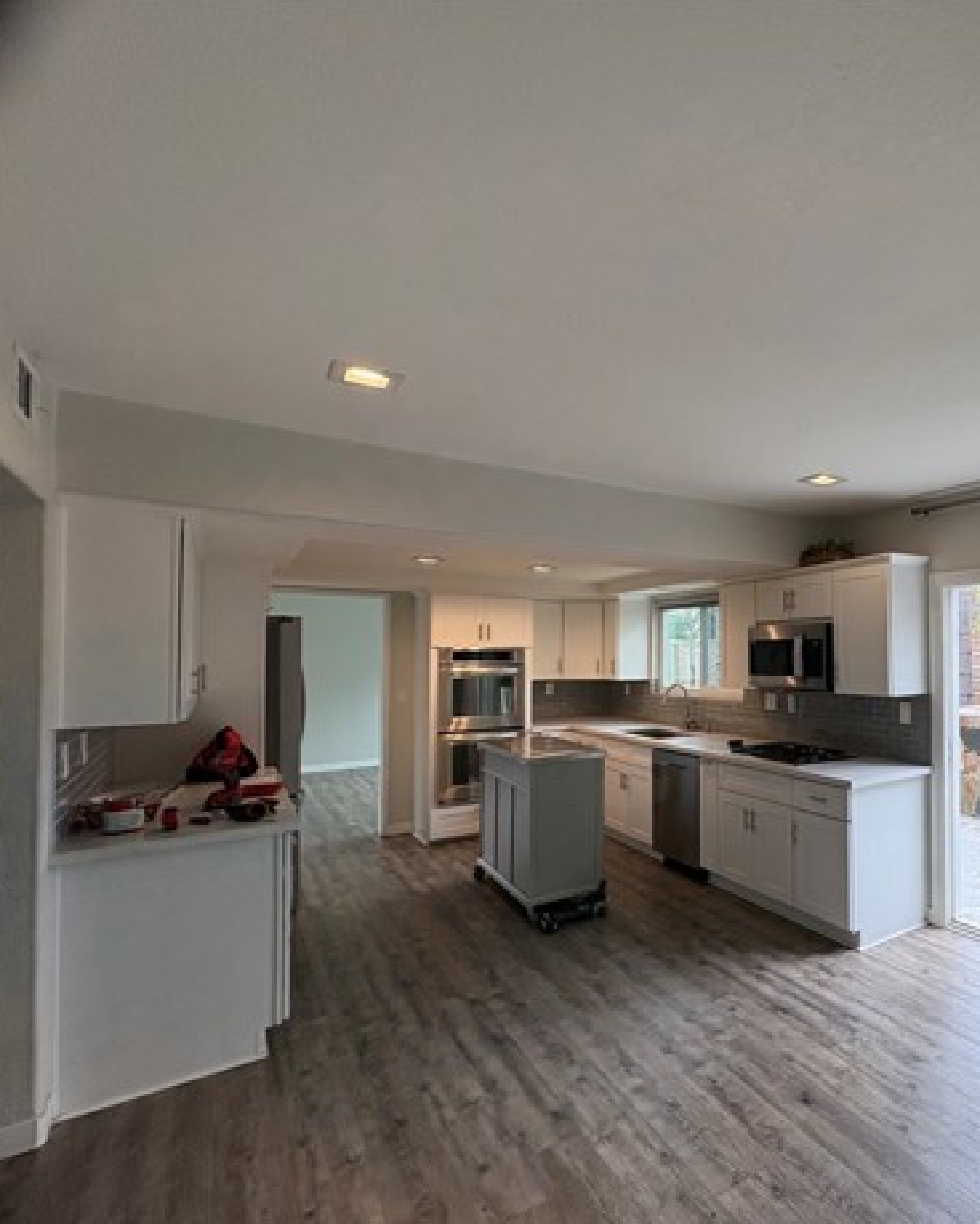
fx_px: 689
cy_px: 633
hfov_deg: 63.3
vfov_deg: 83.3
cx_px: 815
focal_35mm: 19
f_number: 2.2
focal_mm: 2.22
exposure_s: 1/120
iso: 100
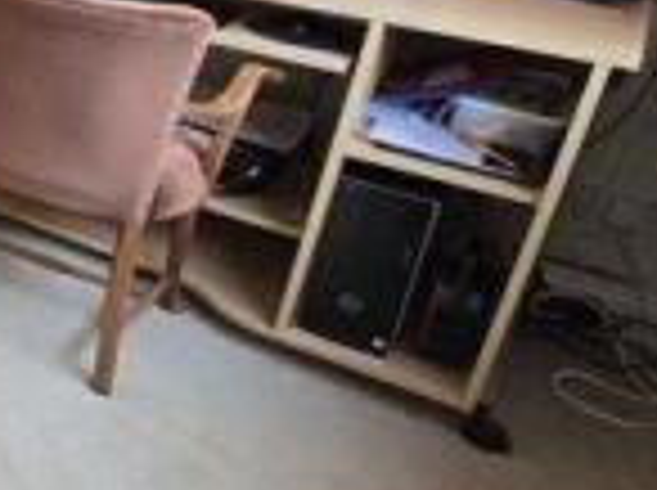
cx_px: -479
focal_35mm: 52
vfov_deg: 27.0
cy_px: 52
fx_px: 985
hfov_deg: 23.1
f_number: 2.2
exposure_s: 1/50
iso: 125
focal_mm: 2.2
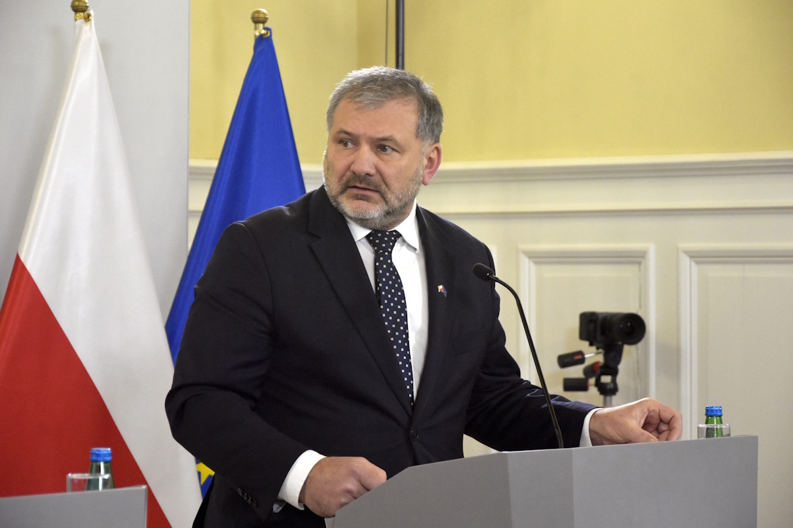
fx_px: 2643
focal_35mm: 120
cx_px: 396
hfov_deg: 17.1
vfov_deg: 11.4
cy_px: 264
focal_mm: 80
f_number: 5.3
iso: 4000
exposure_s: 1/250
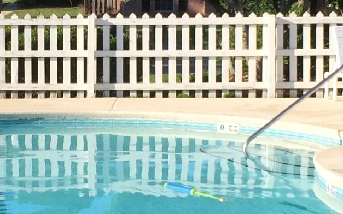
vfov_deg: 8.9
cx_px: 57
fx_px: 1374
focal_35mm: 147
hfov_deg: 14.1
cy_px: 110
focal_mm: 4.15
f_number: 2.2
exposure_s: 1/1580
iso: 32
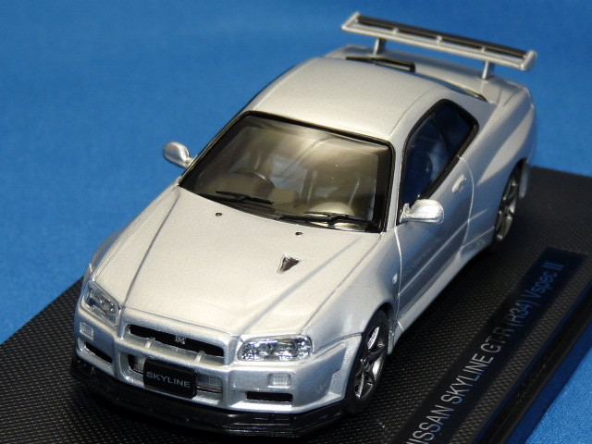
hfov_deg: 14.7
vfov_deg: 11.1
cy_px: 222
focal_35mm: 134
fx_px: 2292
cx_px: 296
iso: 100
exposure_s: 1/40
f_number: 3.4
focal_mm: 13.3
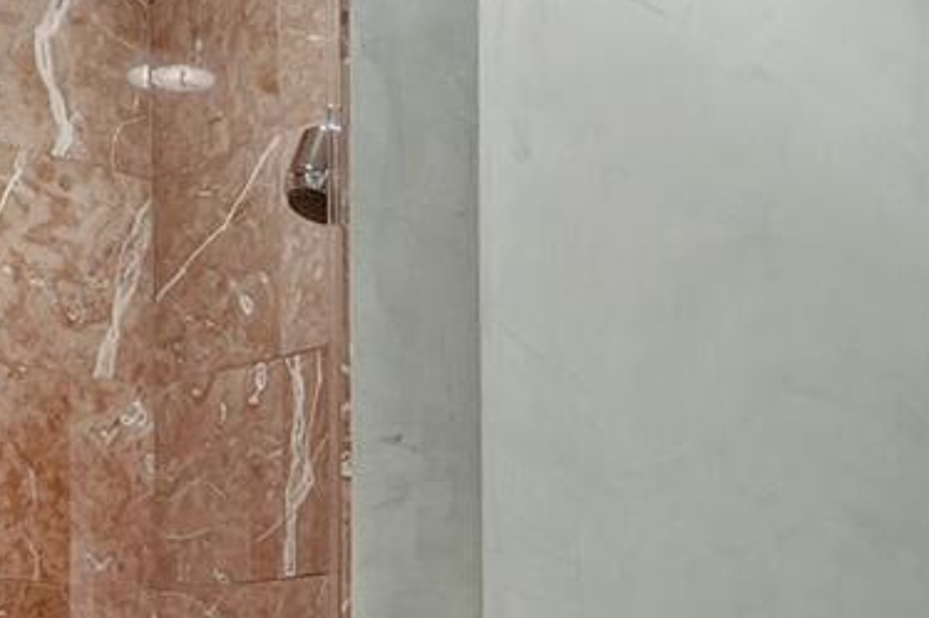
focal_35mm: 77
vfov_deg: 16.6
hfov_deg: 26.3
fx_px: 1986
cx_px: 405
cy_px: 831
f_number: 7.1
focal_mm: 12
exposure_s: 1/100
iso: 640
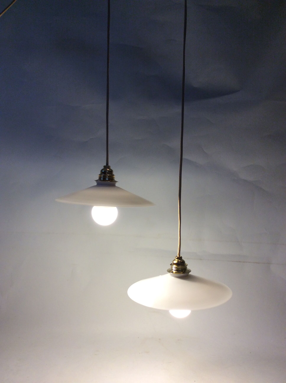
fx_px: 353
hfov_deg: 44.1
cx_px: 143
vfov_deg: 56.9
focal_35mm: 32
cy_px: 192
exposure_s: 1/100
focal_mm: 3.3
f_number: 2.4
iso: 64
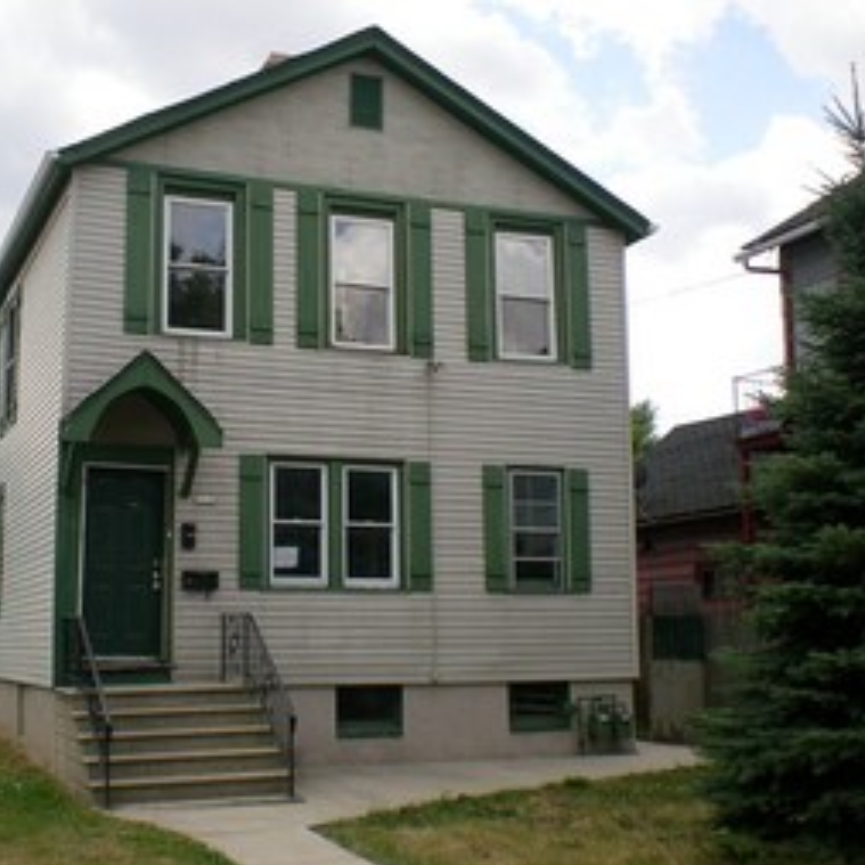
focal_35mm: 46
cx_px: 345
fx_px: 1300
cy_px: 441
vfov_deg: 36.8
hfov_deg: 36.7
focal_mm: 6.3
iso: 77
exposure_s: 1/241
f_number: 4.6
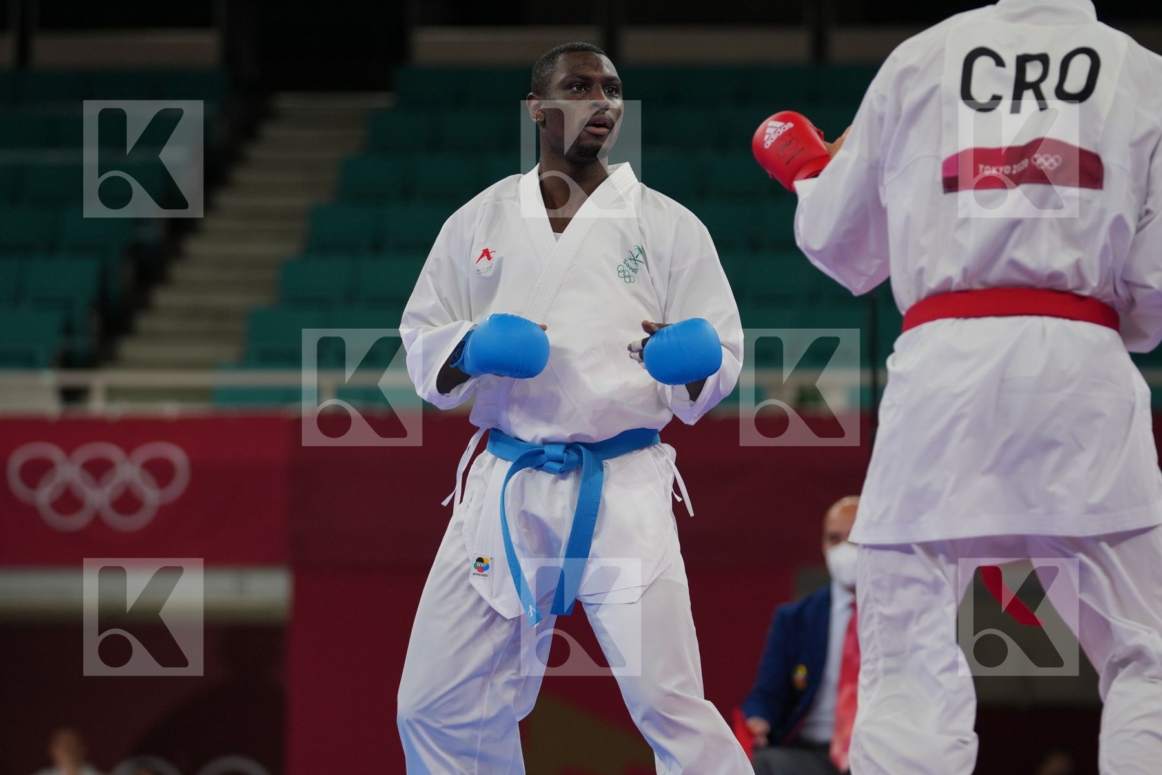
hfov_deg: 9.6
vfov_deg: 6.4
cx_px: 581
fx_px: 6907
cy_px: 388
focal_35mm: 214
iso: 400
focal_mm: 143
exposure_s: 1/1000
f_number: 2.8
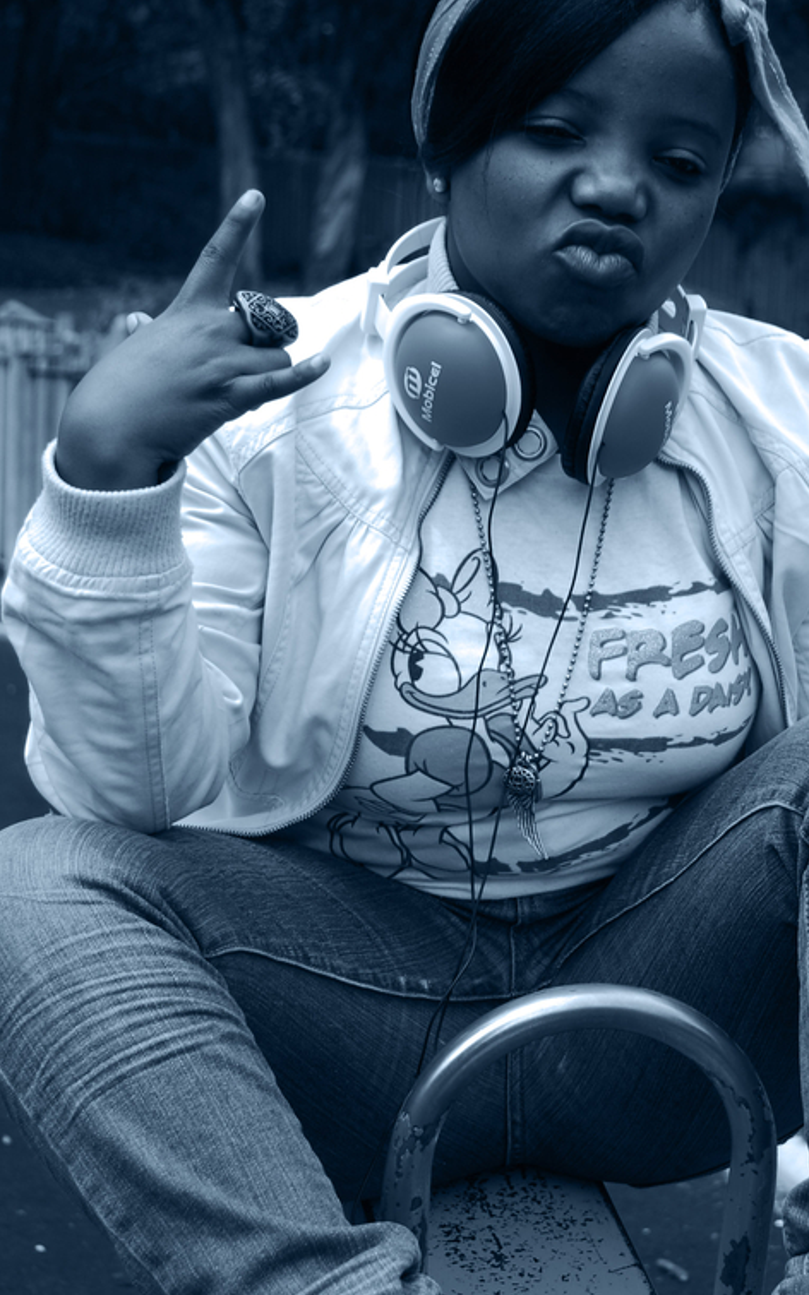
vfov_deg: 22.5
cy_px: 852
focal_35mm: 92
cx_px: 533
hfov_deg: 14.2
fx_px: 3248
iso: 100
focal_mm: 38
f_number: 5.6
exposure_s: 1/125
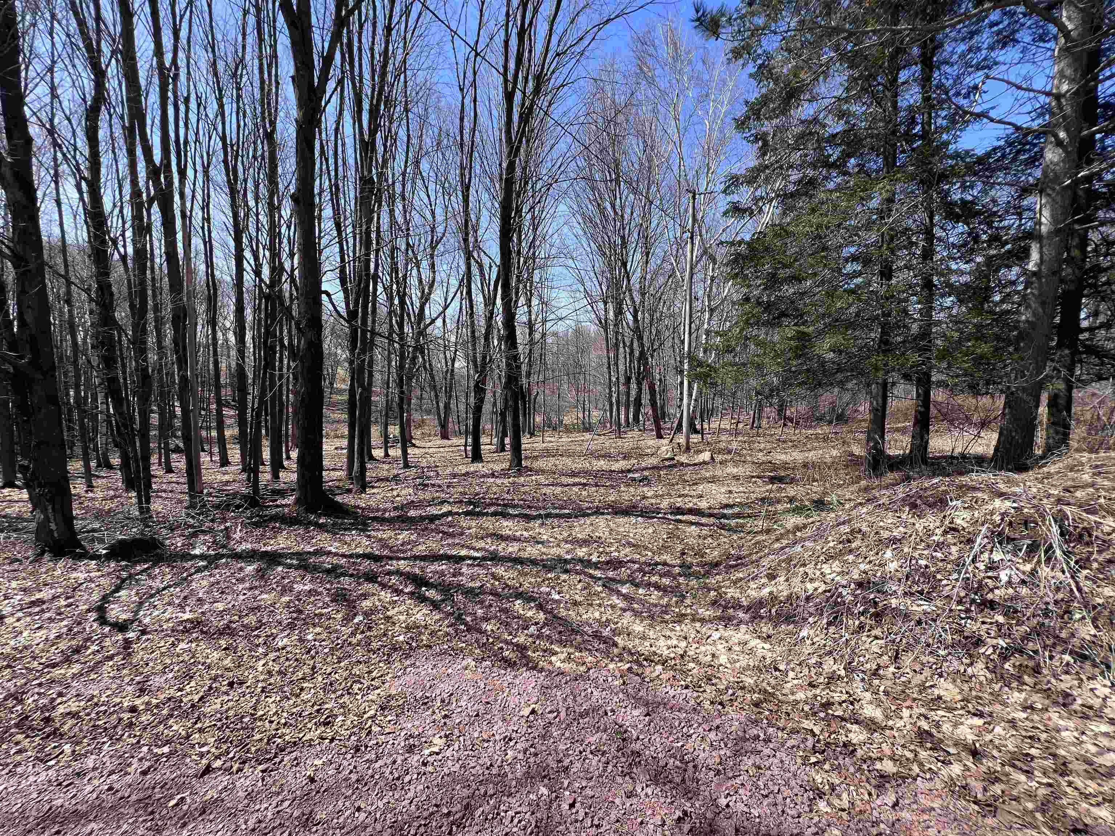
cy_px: 418
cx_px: 558
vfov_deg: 89.9
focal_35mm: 13
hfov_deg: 106.2
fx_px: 419
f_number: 1.8
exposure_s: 1/704
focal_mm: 1.57
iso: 32
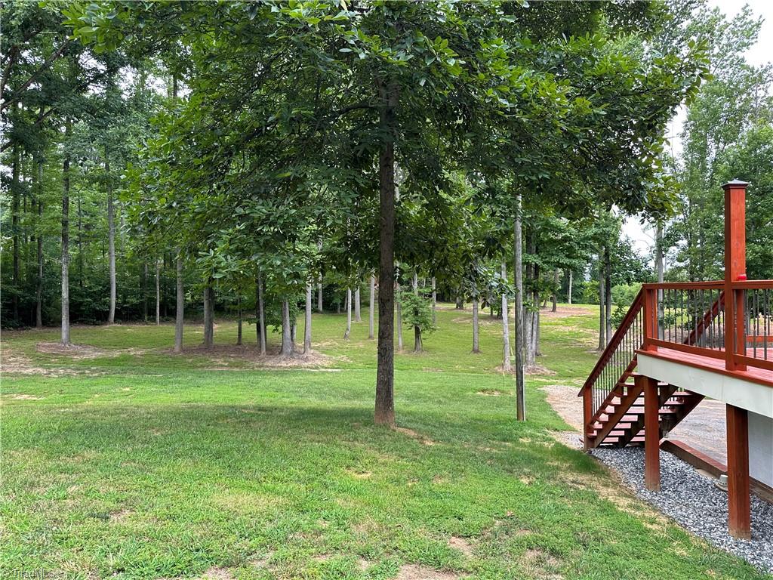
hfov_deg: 71.6
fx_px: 536
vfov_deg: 56.8
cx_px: 386
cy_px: 290
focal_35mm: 24
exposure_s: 1/369
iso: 80
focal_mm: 6.86
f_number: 1.78
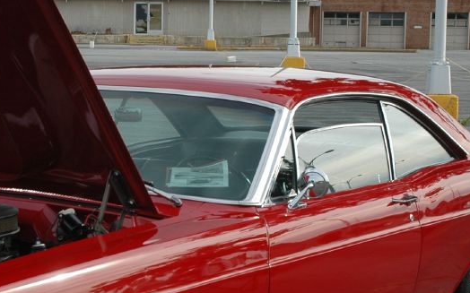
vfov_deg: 12.0
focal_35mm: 108
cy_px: 238
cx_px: 101
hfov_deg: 19.1
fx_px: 1386
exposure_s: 1/250
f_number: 8
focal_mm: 29
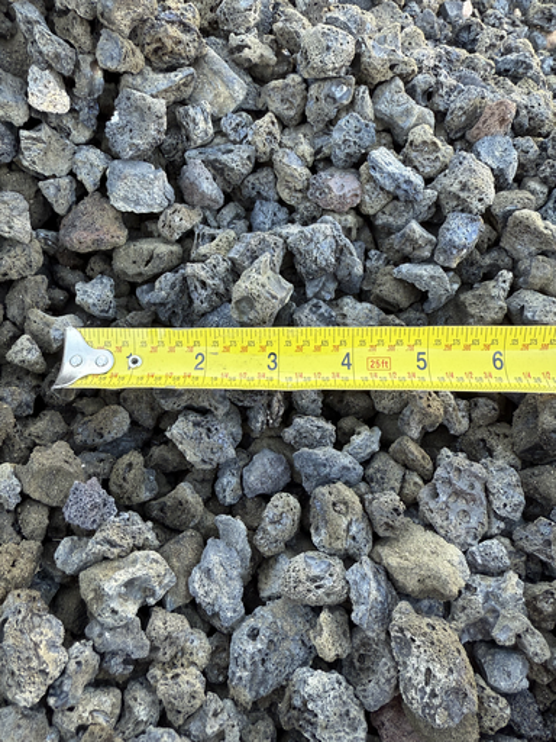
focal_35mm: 24
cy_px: 371
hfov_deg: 56.8
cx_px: 278
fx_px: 514
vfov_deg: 71.6
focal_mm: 2.22
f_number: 2.2
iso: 64
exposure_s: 1/99
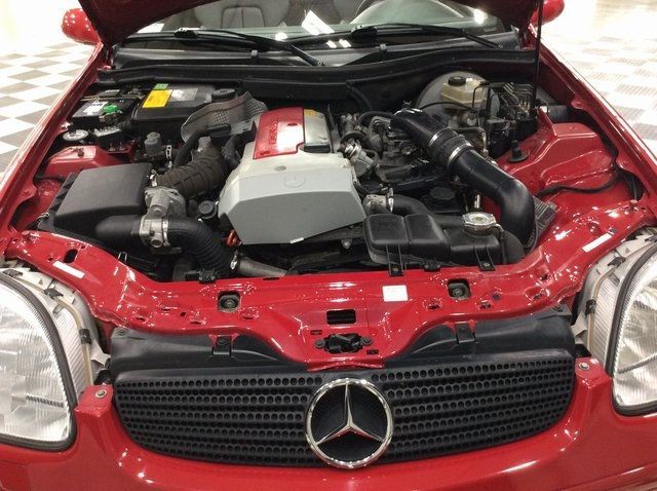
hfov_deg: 56.9
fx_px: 606
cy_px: 246
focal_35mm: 32
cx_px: 328
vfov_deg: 44.1
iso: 125
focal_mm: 3.3
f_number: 2.4
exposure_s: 1/24
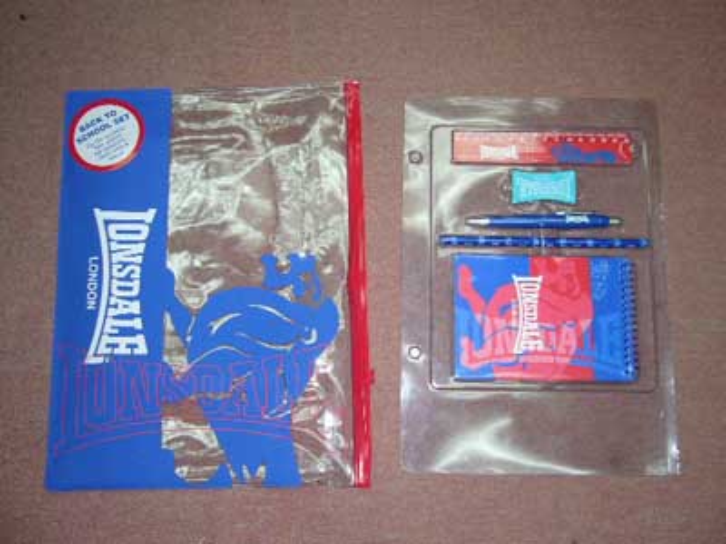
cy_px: 272
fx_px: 734
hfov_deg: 52.6
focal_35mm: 35
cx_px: 363
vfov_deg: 40.7
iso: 100
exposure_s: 1/60
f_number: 2.8
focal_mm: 5.8
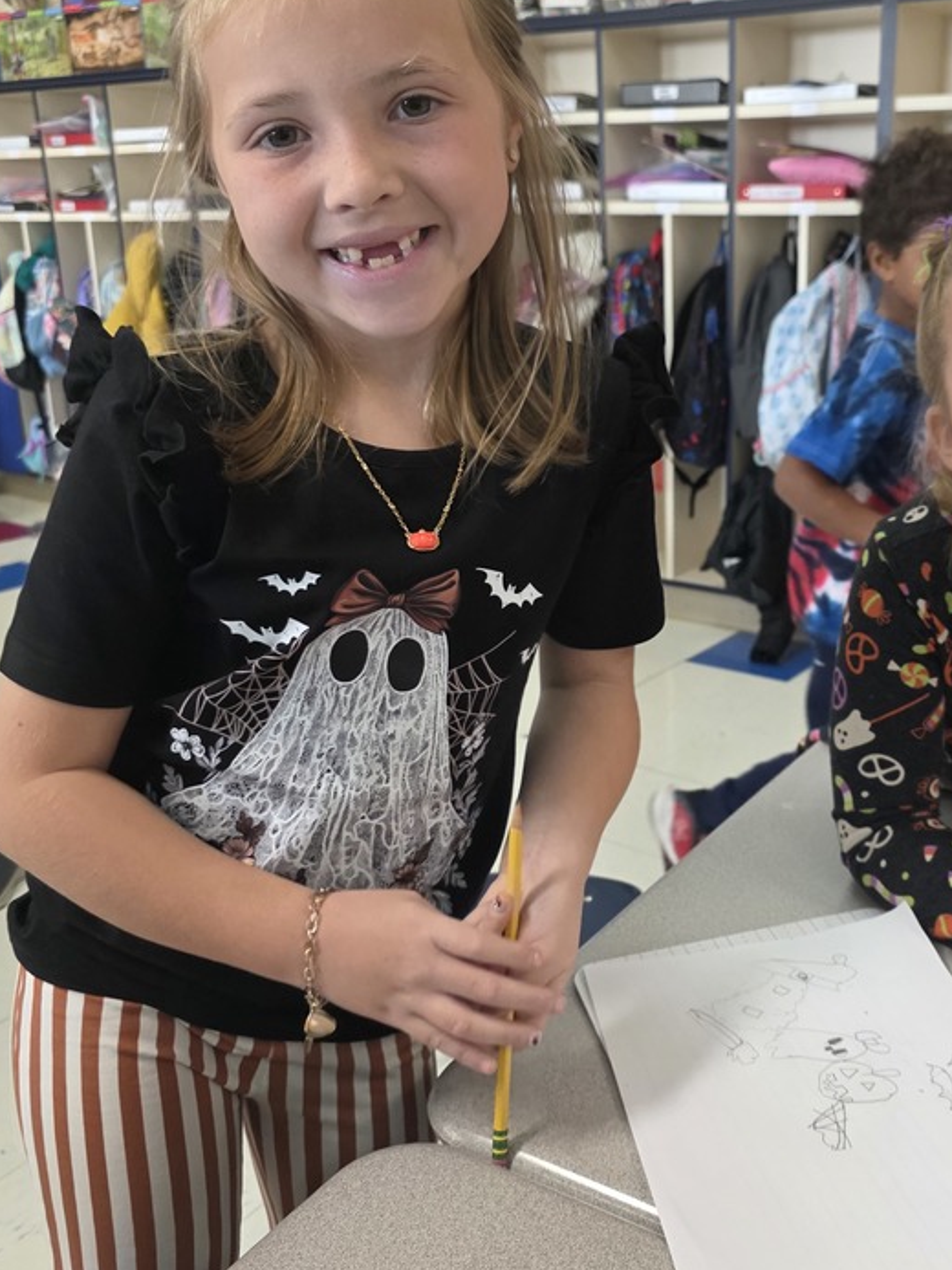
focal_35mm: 34
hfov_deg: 41.1
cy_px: 662
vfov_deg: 53.9
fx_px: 1246
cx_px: 663
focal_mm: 6.3
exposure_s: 1/120
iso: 400
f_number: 1.7
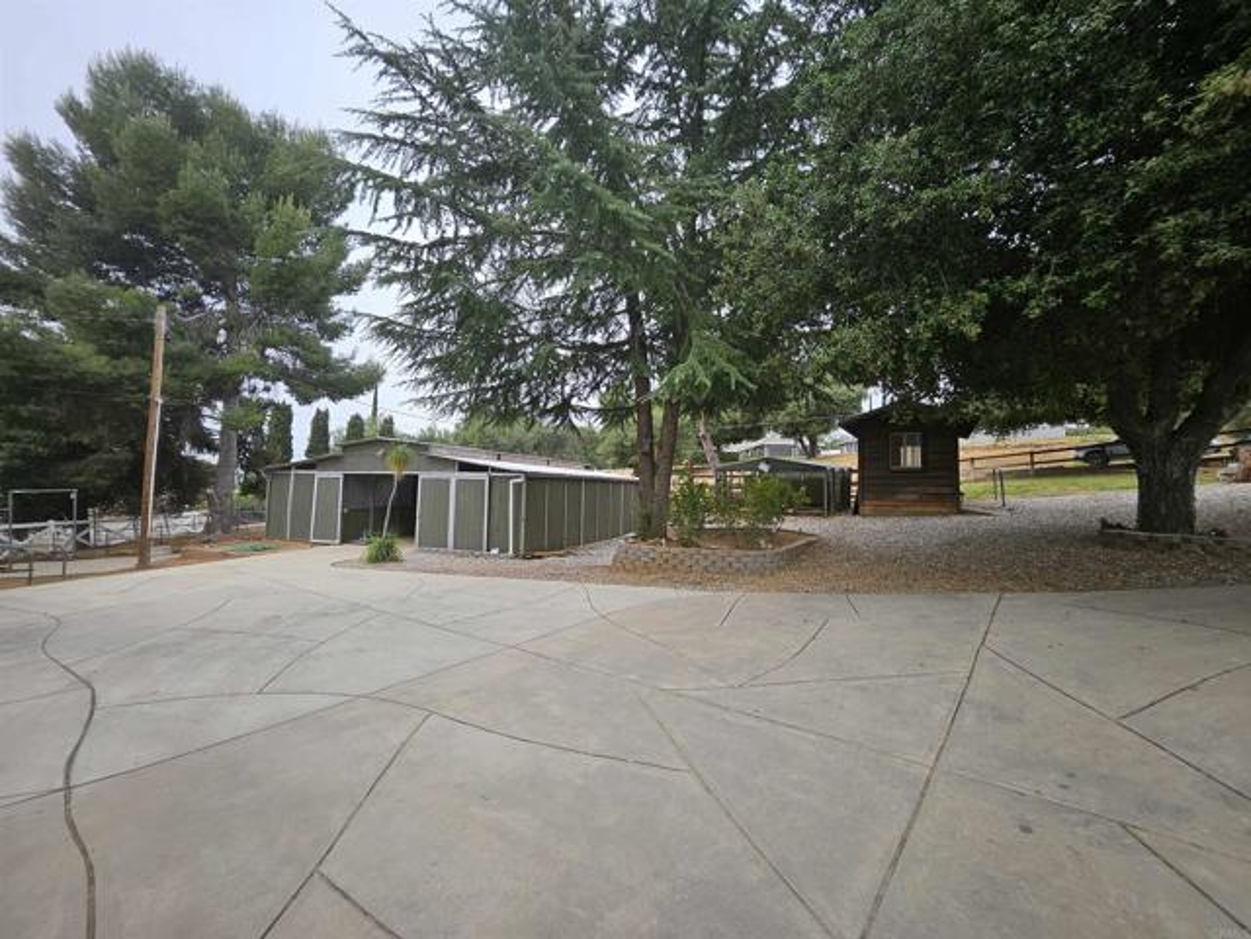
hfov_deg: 106.2
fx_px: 470
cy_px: 470
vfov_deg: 89.9
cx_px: 626
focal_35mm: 13
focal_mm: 1.74
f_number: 2.2
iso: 32
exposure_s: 1/541
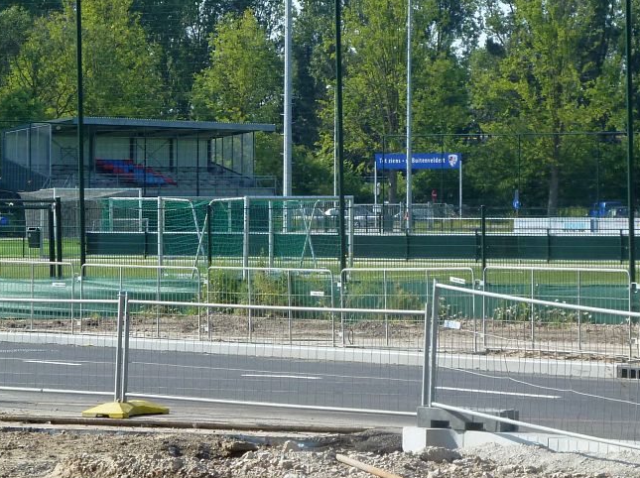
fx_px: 3047
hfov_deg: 12.0
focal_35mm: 165
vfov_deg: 9.0
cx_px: 335
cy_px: 203
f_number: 4.3
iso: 125
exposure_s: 1/400
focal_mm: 17
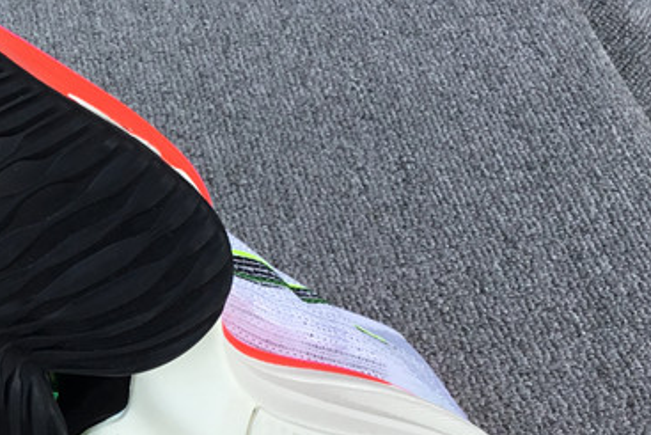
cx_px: 41
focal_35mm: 79
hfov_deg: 24.8
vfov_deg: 17.1
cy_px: 356
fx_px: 1429
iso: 25
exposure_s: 1/274
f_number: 2.4
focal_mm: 3.3
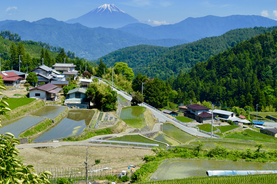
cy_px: 58
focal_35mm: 52
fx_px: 400
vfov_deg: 25.8
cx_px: 114
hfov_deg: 38.1
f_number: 8
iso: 100
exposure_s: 1/250
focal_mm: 24
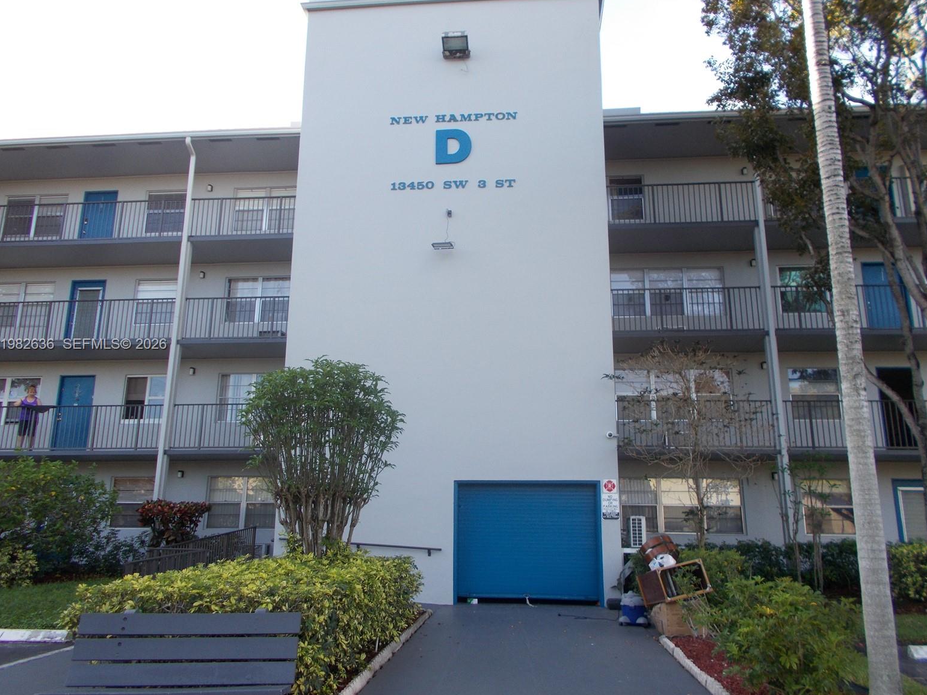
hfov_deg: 65.3
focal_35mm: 27
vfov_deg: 51.4
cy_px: 345
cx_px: 461
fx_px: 723
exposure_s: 1/160
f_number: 3.2
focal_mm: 4.6
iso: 80
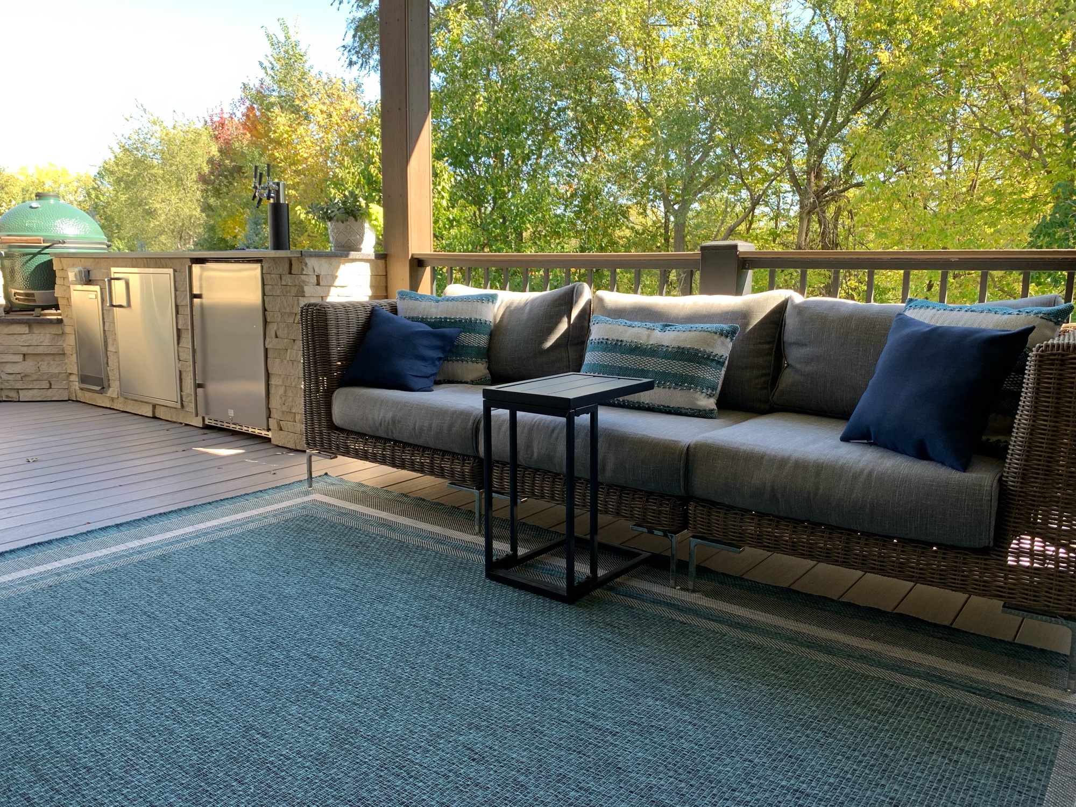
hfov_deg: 67.3
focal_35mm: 26
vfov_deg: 53.1
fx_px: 808
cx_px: 538
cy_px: 404
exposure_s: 1/121
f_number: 1.8
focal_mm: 4.25
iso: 32
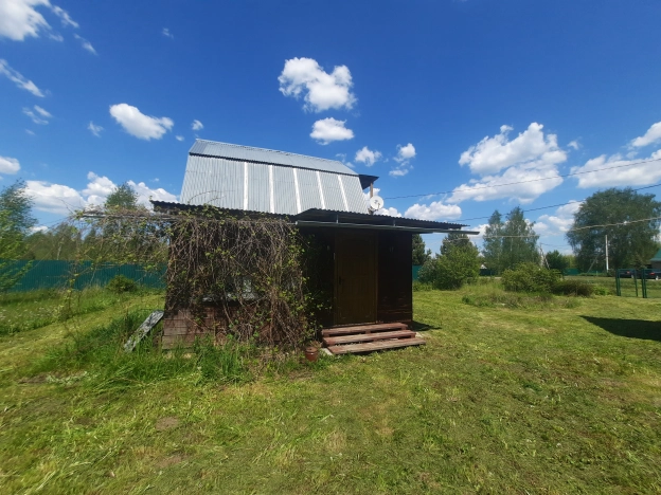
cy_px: 248
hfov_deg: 106.2
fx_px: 248
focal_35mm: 13
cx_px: 330
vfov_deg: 89.9
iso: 40
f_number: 2.2
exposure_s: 1/1548
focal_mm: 1.74
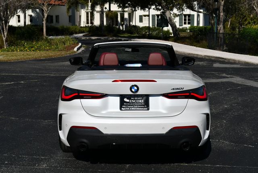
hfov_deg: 31.4
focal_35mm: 64
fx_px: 459
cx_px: 129
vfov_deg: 21.3
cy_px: 86
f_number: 10
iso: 100
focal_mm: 32
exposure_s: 1/400
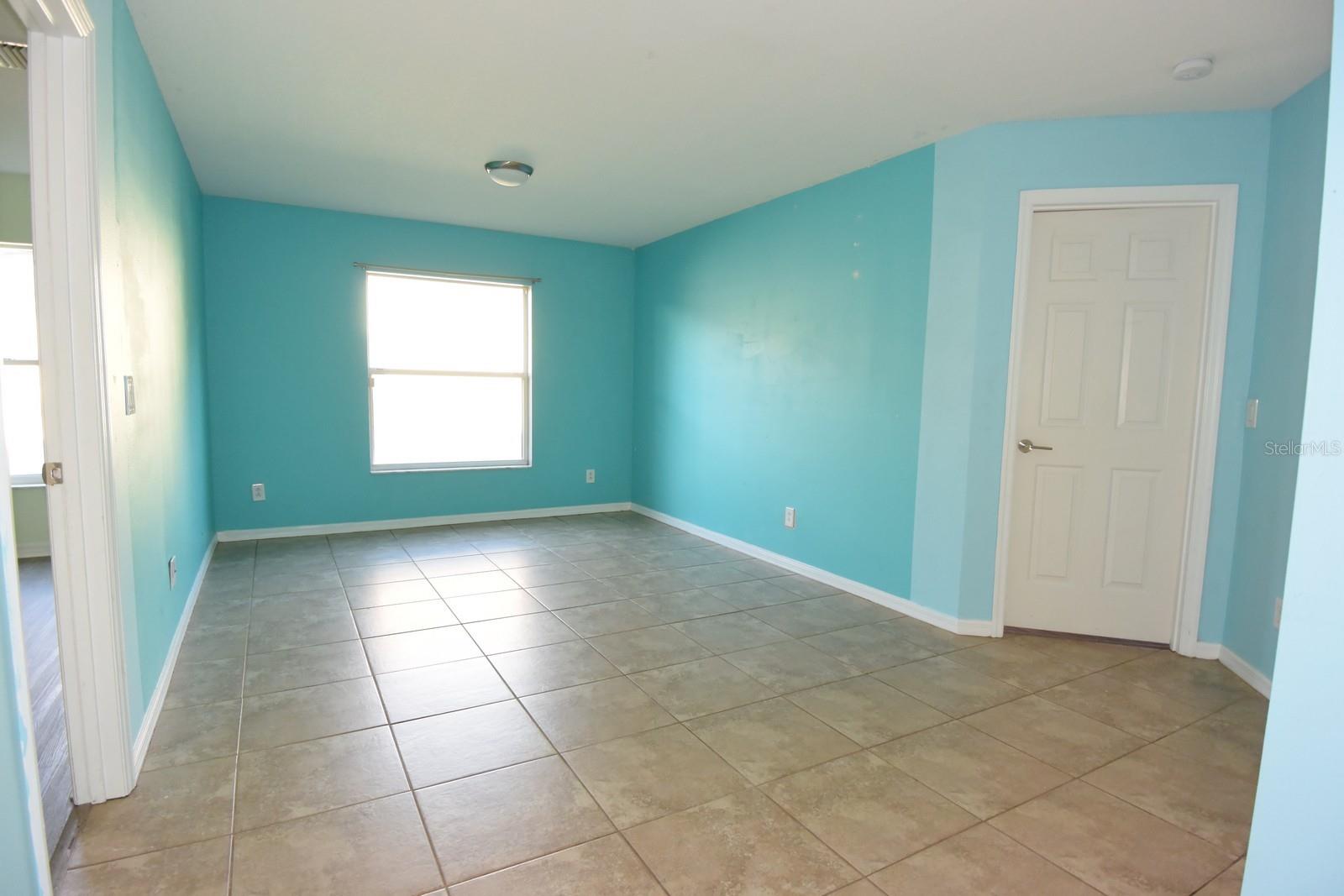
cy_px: 448
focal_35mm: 18
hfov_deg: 90.0
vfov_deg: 67.4
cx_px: 672
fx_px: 672
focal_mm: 6.7
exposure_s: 1/60
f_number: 3.5
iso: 800
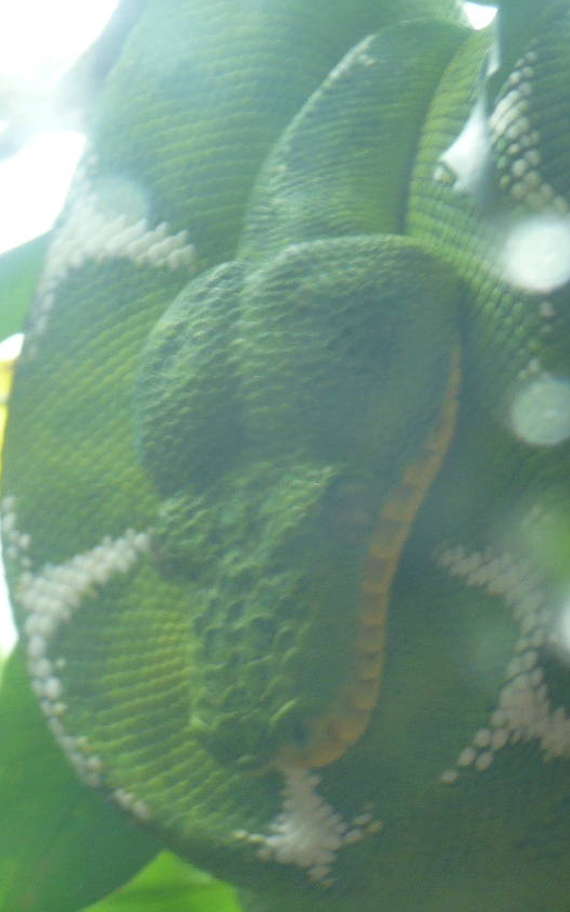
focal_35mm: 212
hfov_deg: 6.2
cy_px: 636
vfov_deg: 9.9
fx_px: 5269
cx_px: 233
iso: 100
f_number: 5
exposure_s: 1/40
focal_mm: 17.4
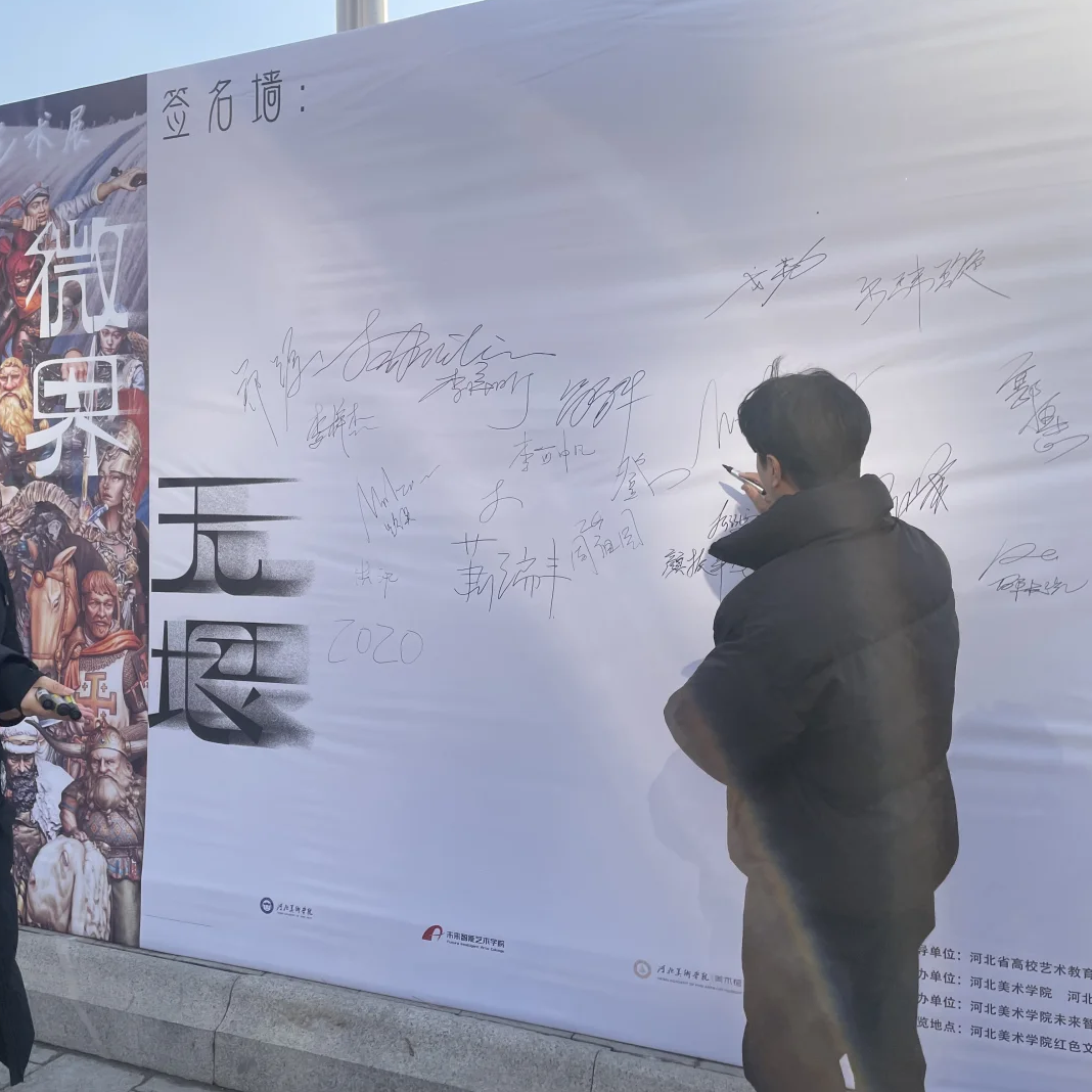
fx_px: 1106
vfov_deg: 52.5
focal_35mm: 31
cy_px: 542
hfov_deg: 52.3
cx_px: 455
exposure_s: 1/1453
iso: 32
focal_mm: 4.2
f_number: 1.6
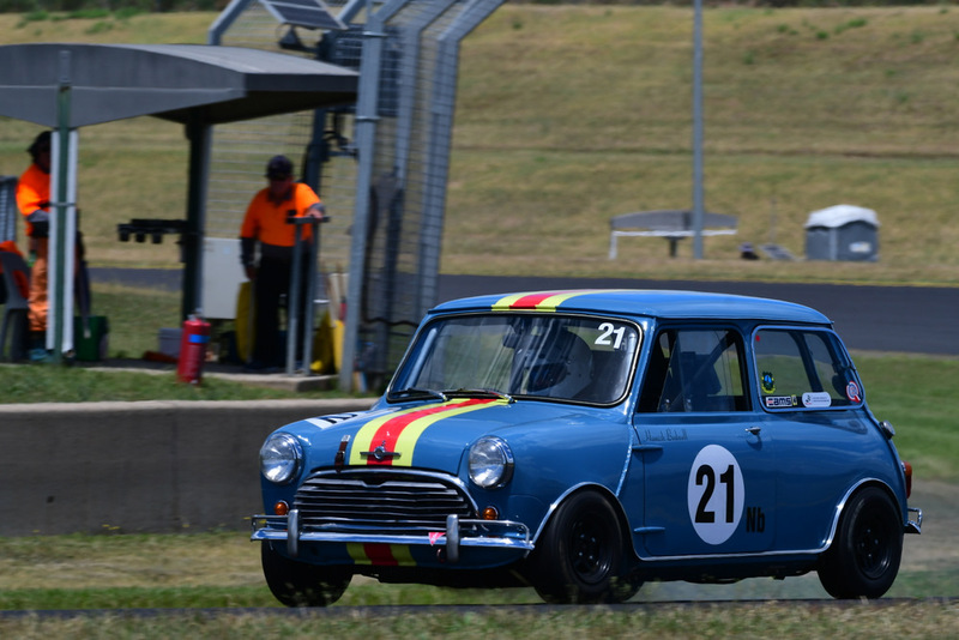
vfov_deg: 3.4
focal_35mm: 405
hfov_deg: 5.1
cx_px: 480
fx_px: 10792
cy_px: 320
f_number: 10
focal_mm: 270
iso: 200
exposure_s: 1/640
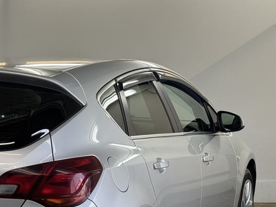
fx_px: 797
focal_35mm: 100
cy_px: 172
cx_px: 25
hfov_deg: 19.3
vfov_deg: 14.7
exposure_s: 1/185
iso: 50
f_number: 1.78
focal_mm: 6.76
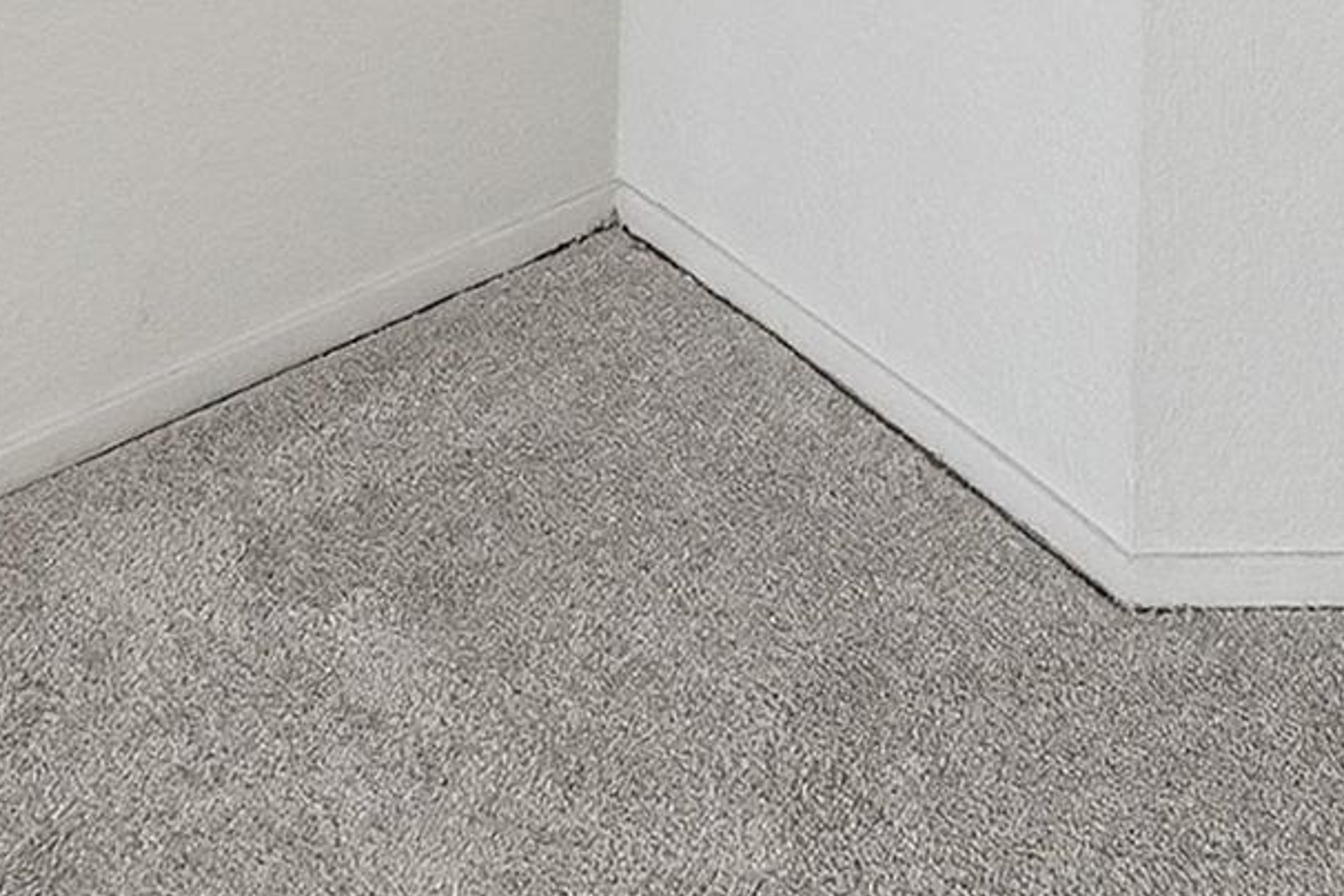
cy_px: -1256
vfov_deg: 13.7
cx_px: 1246
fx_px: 2650
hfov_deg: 27.3
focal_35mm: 71
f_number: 8
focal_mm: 14
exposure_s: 1/500
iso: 400
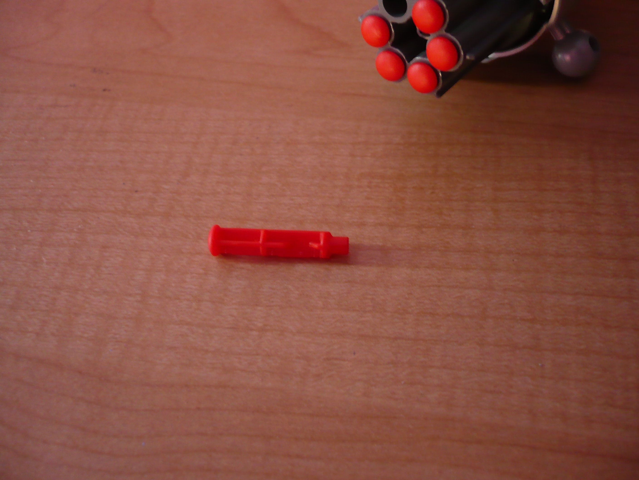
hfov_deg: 52.6
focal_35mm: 35
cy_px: 240
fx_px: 646
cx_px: 320
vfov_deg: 40.7
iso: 200
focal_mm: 5.8
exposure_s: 1/8
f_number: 2.8
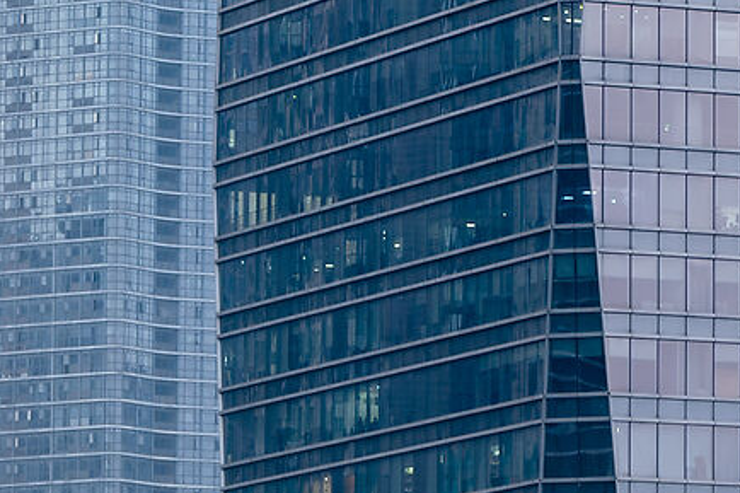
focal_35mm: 365
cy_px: 82
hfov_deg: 5.6
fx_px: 7500
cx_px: 1144
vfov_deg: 3.8
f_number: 11
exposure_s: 1/2.5
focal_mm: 66
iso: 100
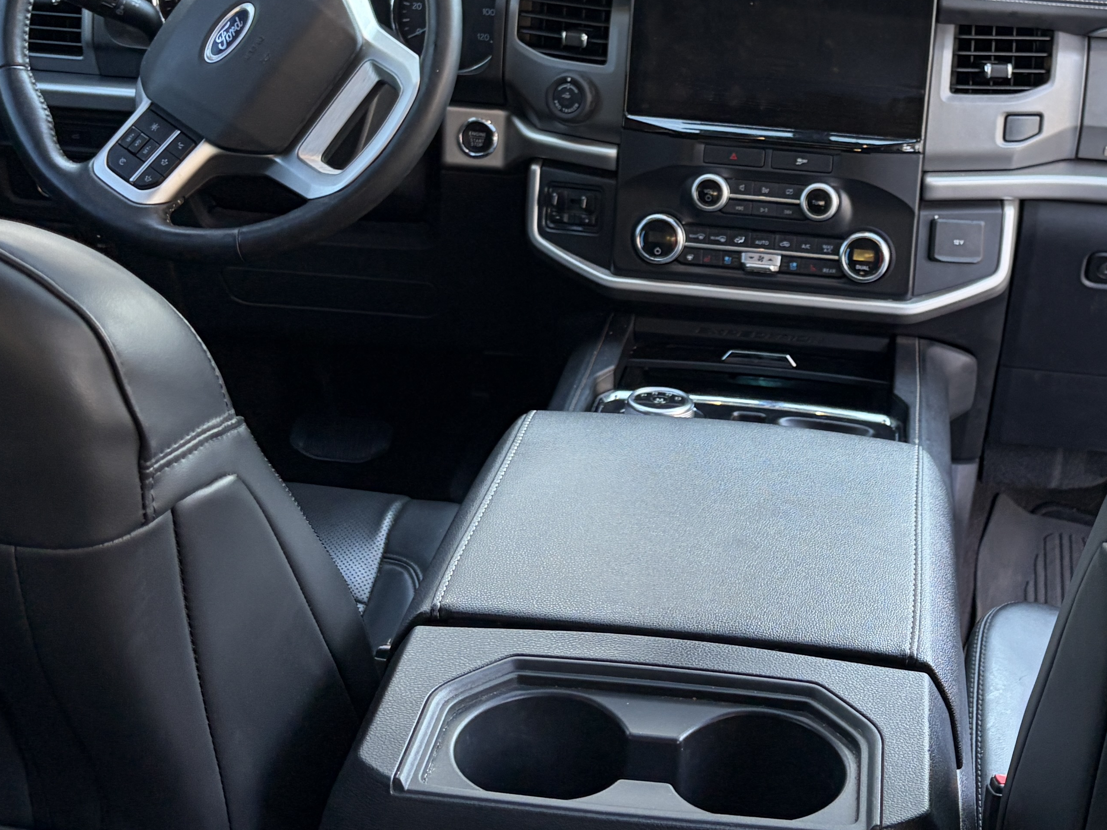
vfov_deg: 25.0
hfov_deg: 32.9
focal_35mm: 58
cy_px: 222
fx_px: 1855
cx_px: 755
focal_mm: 5.96
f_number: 1.6
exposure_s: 1/73
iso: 125
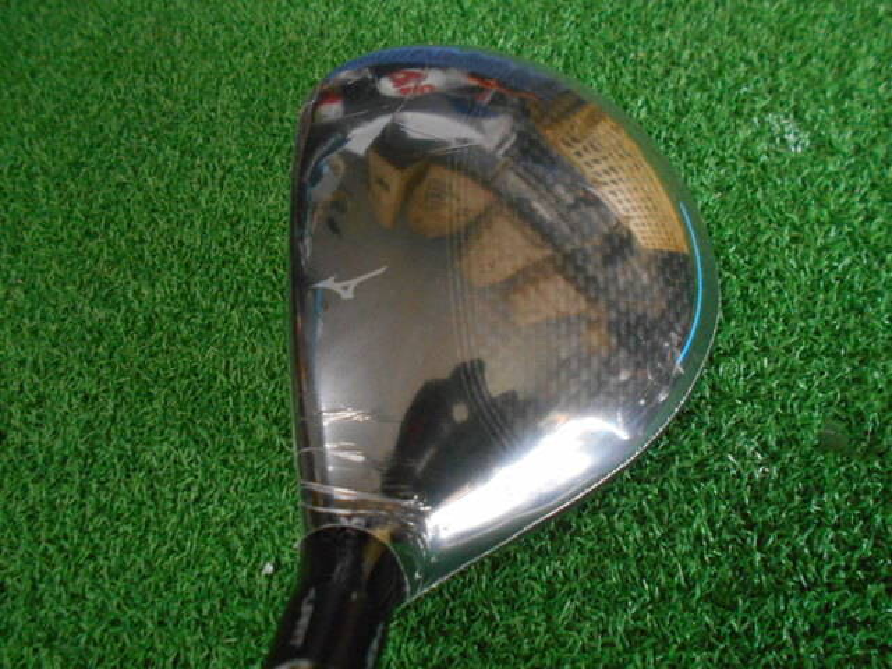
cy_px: 334
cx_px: 446
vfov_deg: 53.1
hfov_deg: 67.3
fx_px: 670
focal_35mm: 26
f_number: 3.2
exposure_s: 1/100
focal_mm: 4.6
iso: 800
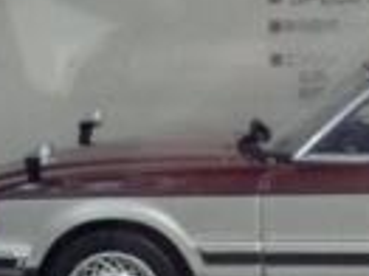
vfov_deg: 6.1
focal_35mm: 244
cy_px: 180
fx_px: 2599
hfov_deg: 8.1
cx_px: 366
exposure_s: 1/30
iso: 800
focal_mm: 9
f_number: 3.8
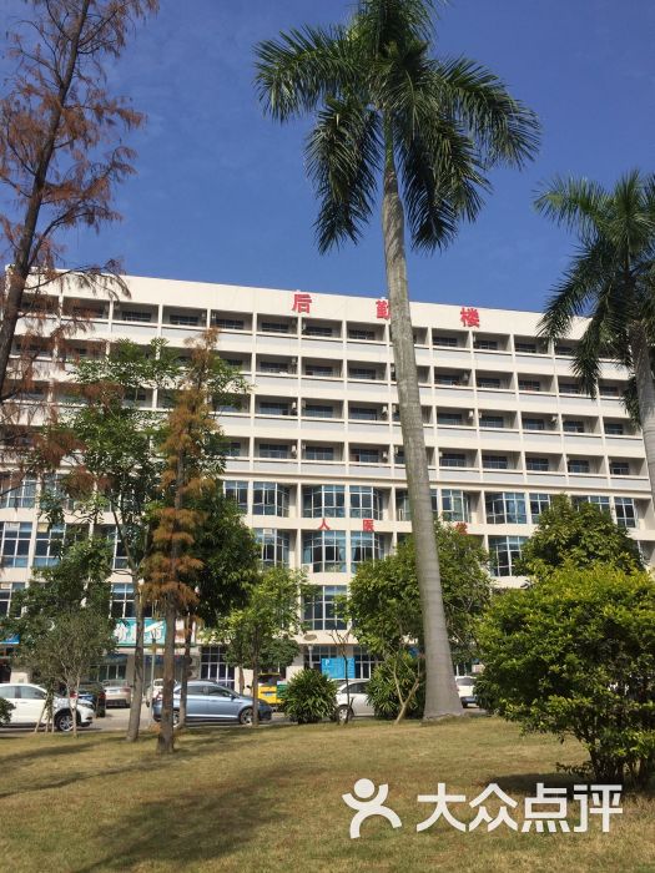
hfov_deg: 48.2
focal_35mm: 29
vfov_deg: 61.7
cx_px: 328
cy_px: 436
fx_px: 732
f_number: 2.2
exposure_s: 1/3968
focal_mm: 4.15
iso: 32
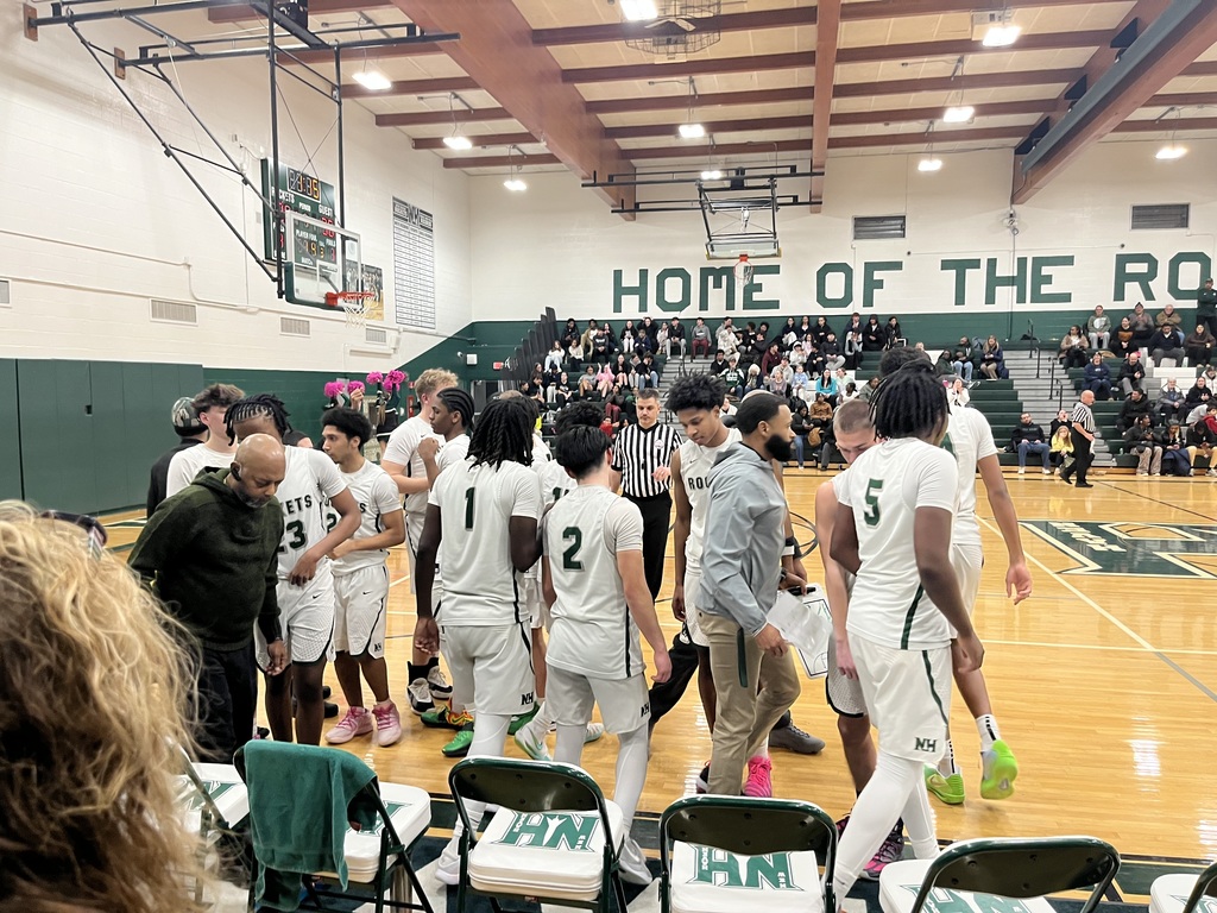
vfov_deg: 53.1
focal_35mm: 26
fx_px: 914
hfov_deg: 67.3
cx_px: 608
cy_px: 456
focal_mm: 5.1
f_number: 1.6
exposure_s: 1/60
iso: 100
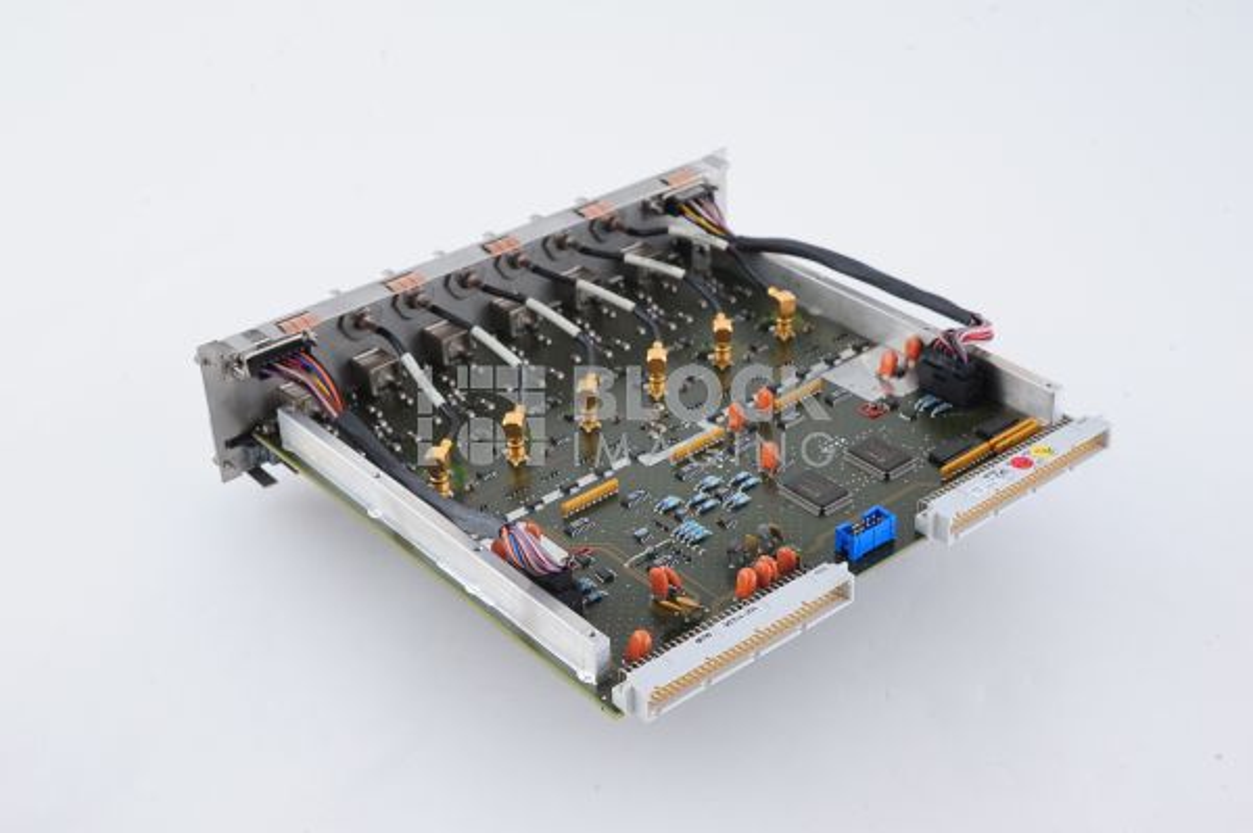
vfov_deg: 26.9
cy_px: 416
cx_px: 626
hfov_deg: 39.6
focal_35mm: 50
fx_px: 1739
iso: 1600
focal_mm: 50
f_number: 11
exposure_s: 1/125
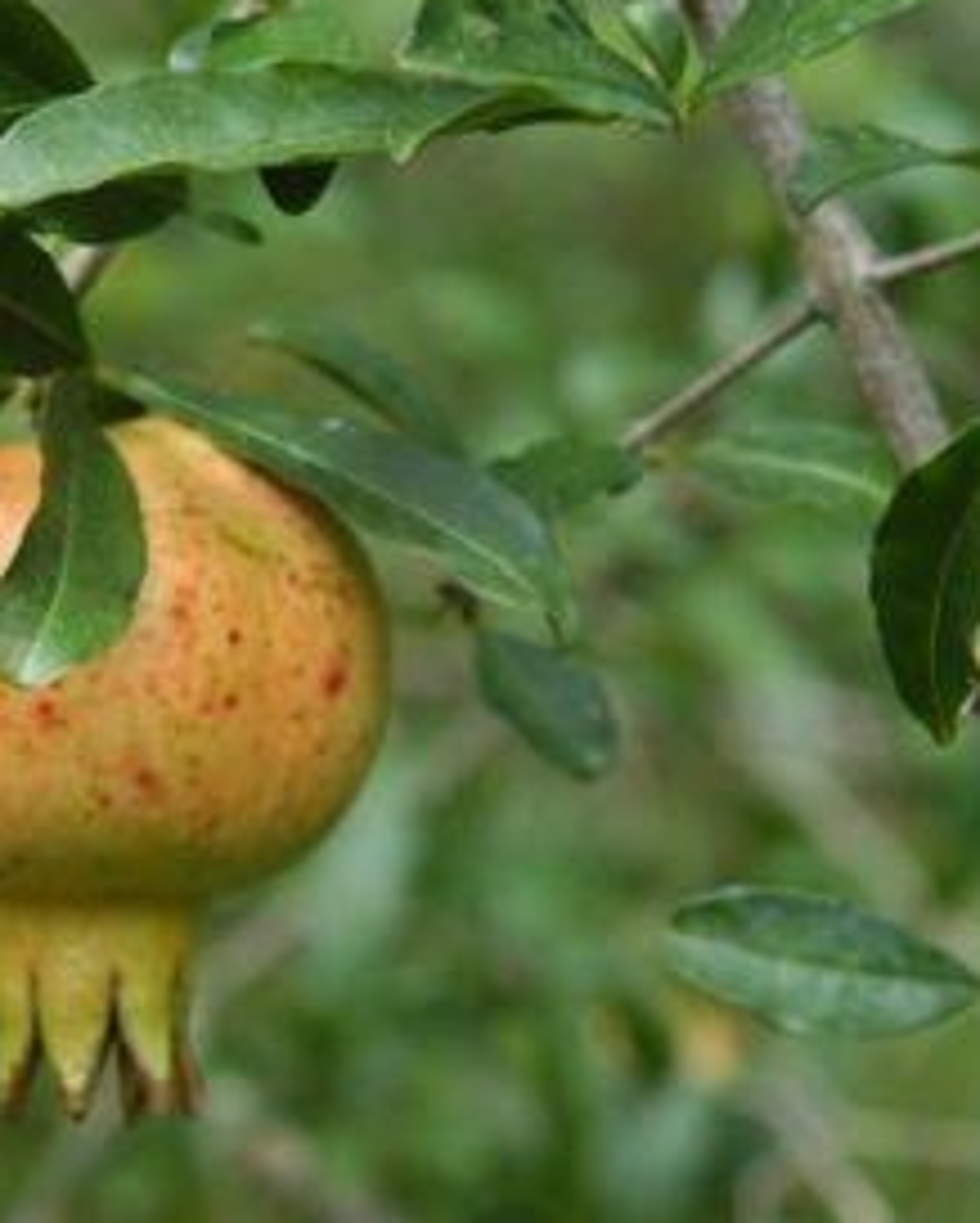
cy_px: 598
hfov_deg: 9.5
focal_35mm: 162
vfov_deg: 11.9
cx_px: 211
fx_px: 5867
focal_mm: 70
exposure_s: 1/125
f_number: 6.3
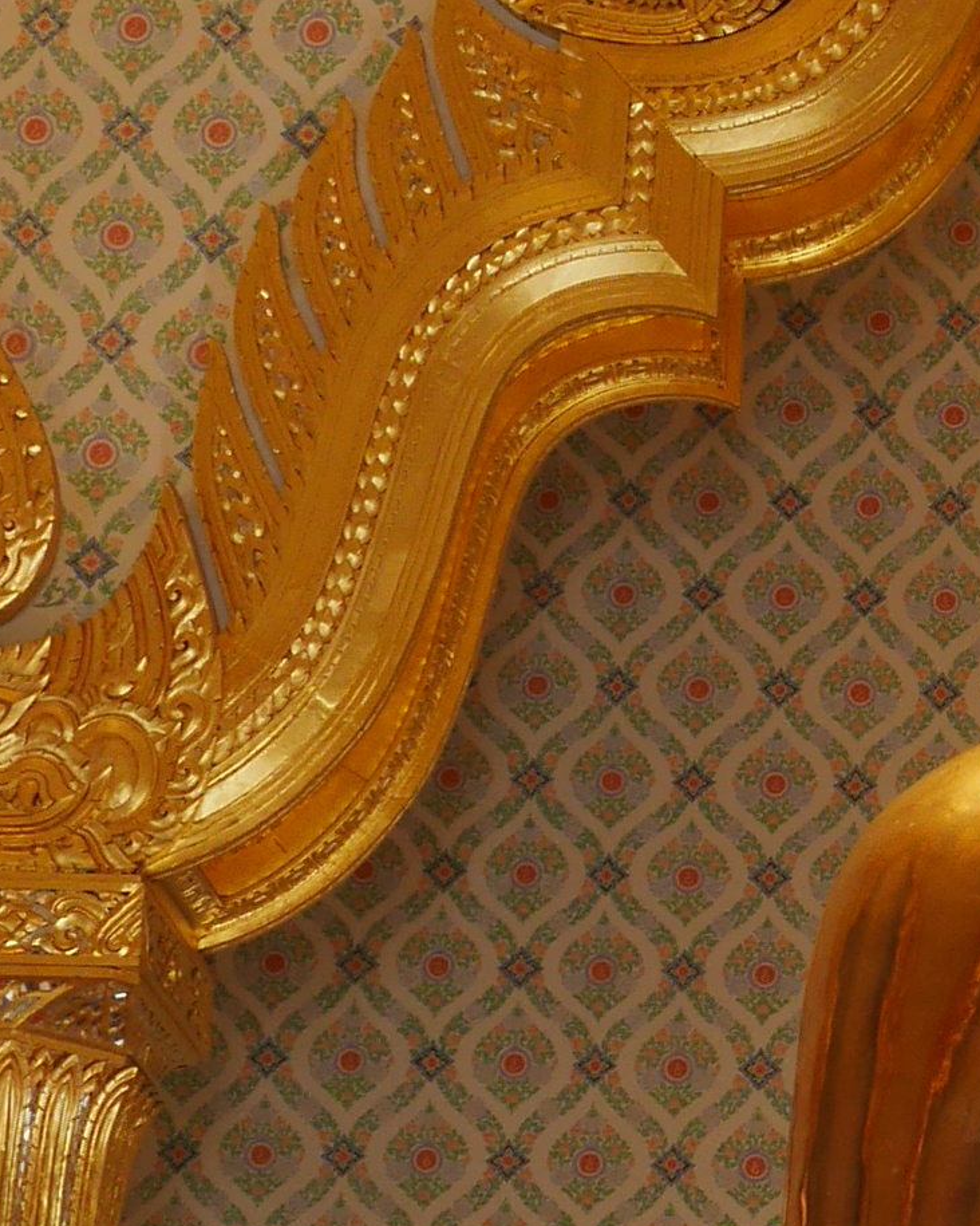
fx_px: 7106
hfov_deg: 7.7
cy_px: 1210
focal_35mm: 196
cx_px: 1570
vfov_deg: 9.8
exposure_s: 1/60
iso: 400
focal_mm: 20
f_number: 4.6
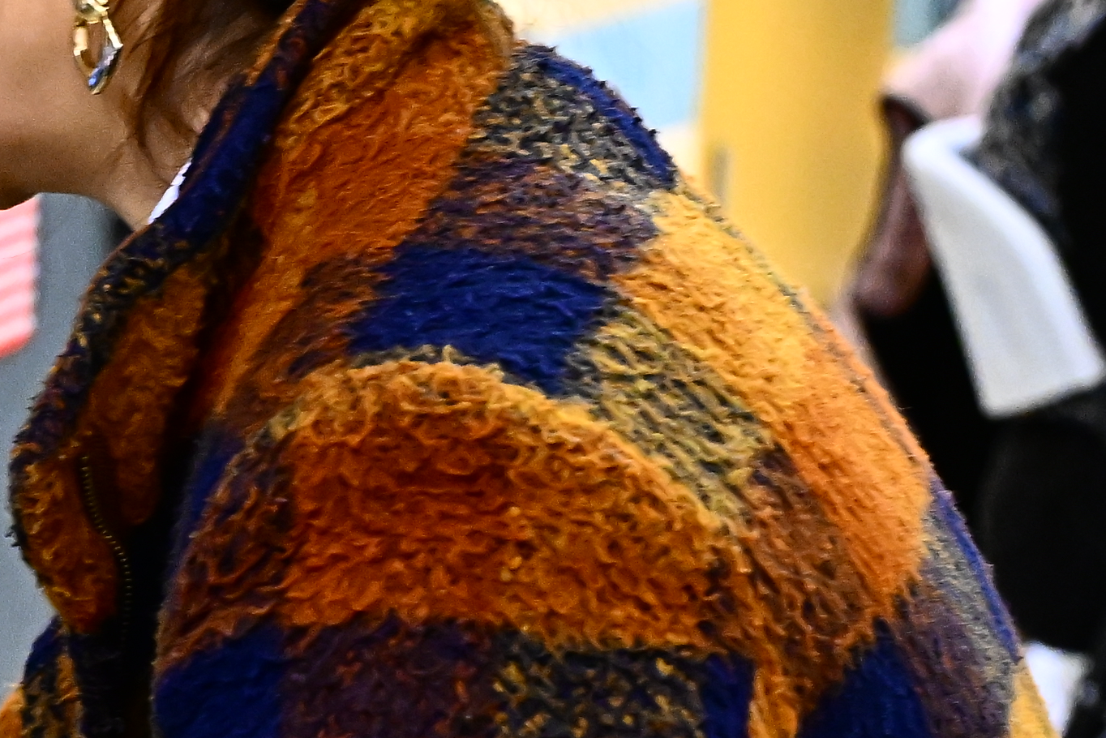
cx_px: -481
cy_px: 76
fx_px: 5439
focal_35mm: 177
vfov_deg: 7.7
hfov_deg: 11.2
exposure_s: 1/200
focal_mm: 39
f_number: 4
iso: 4000
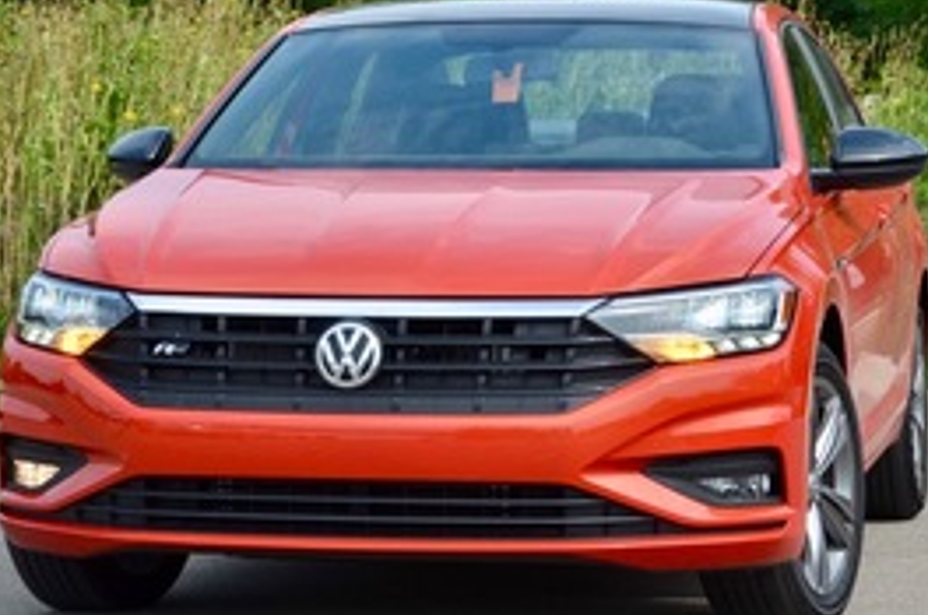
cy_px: 248
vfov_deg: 9.2
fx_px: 3802
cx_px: 401
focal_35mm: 148
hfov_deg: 13.9
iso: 100
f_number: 8
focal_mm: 65
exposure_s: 1/250
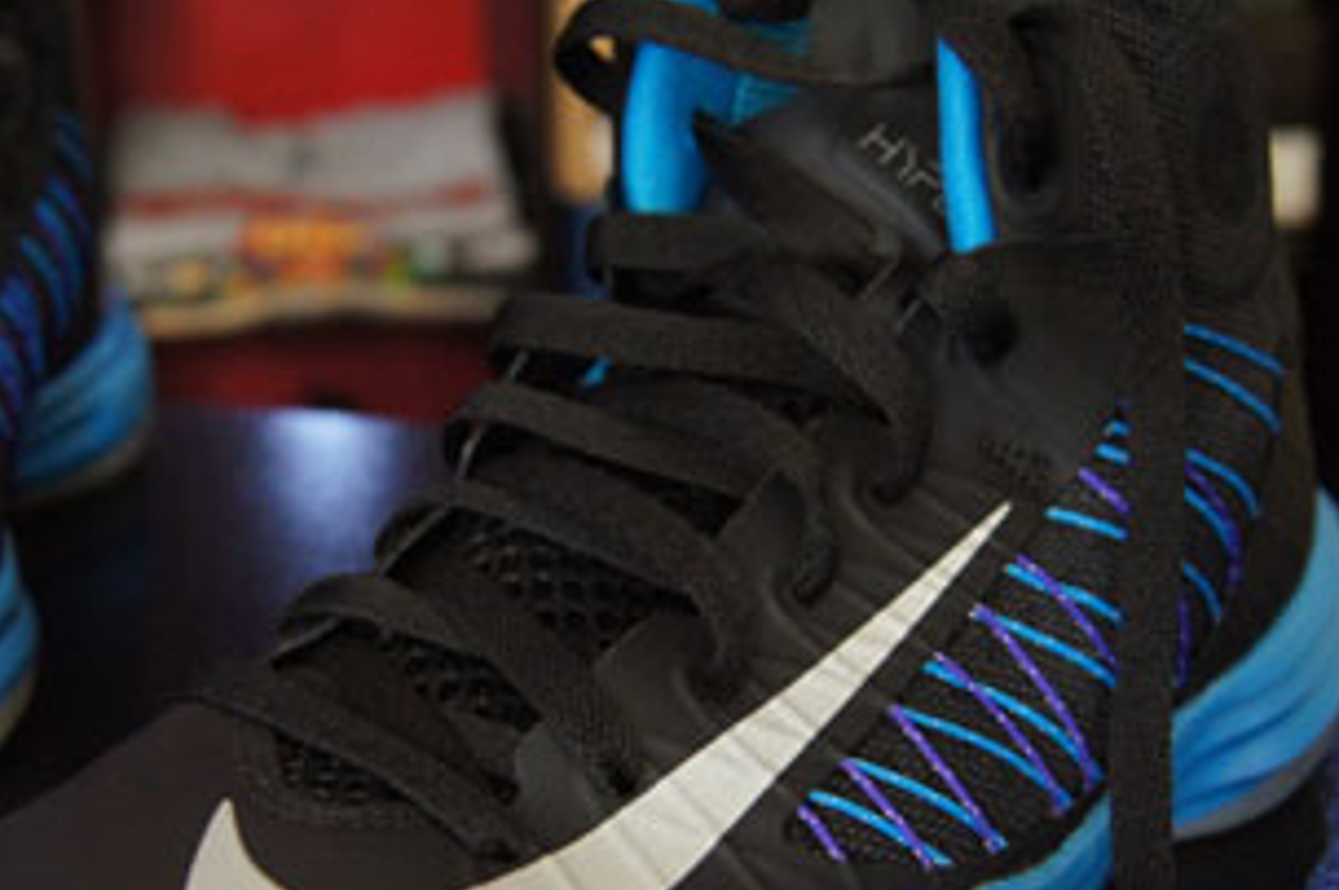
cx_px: 595
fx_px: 2341
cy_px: 549
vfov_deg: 21.5
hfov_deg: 31.9
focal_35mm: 63
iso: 1600
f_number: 4
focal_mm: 22
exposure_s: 1/30
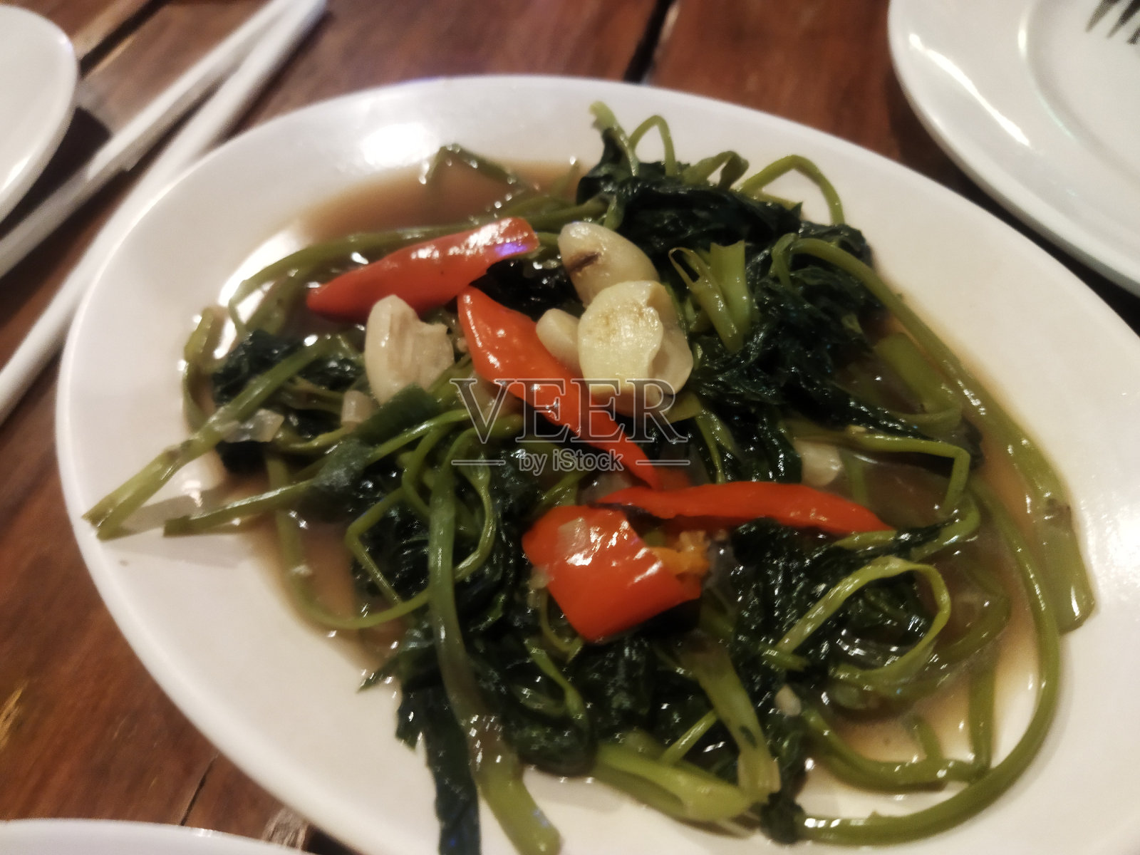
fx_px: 889
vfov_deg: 51.4
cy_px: 428
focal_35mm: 27
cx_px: 570
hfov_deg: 65.3
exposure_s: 1/25
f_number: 1.79
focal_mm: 4.71
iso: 675
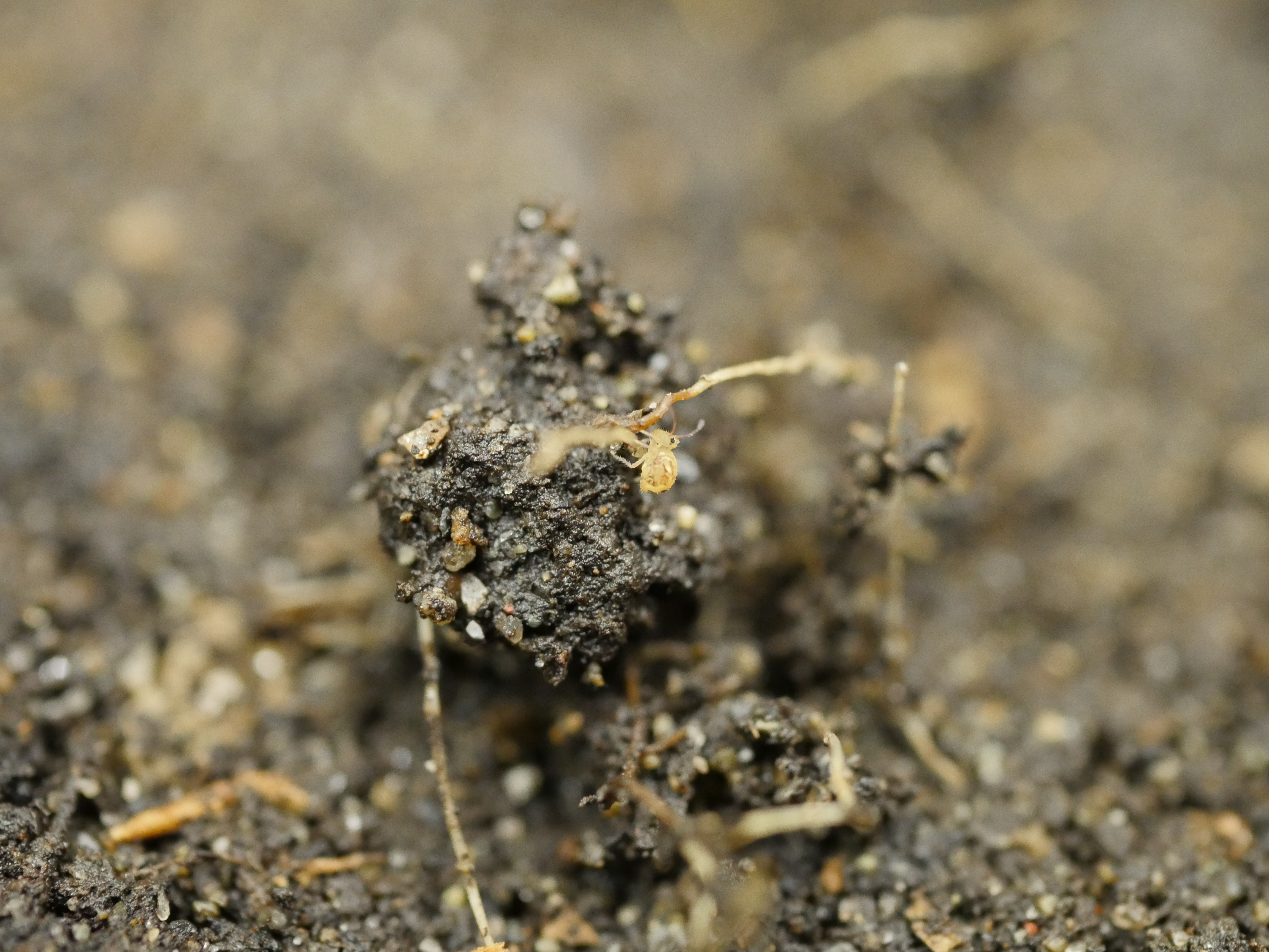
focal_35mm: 60
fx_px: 2200
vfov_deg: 24.4
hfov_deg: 32.2
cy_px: 476
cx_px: 634
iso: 3200
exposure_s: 1/30
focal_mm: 30
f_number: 2.8
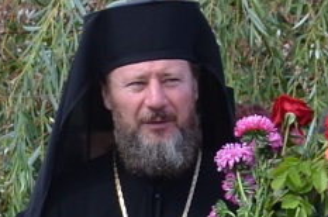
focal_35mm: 602
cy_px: 513
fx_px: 5470
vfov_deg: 2.3
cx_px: 305
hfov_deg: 3.4
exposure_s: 1/200
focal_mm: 52
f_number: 7.1
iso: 200
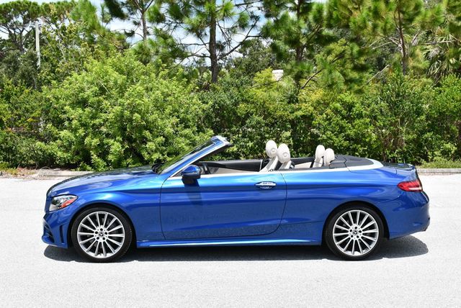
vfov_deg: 26.0
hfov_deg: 38.2
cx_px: 230
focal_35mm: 52
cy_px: 154
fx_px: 666
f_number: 8
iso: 100
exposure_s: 1/250
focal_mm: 26
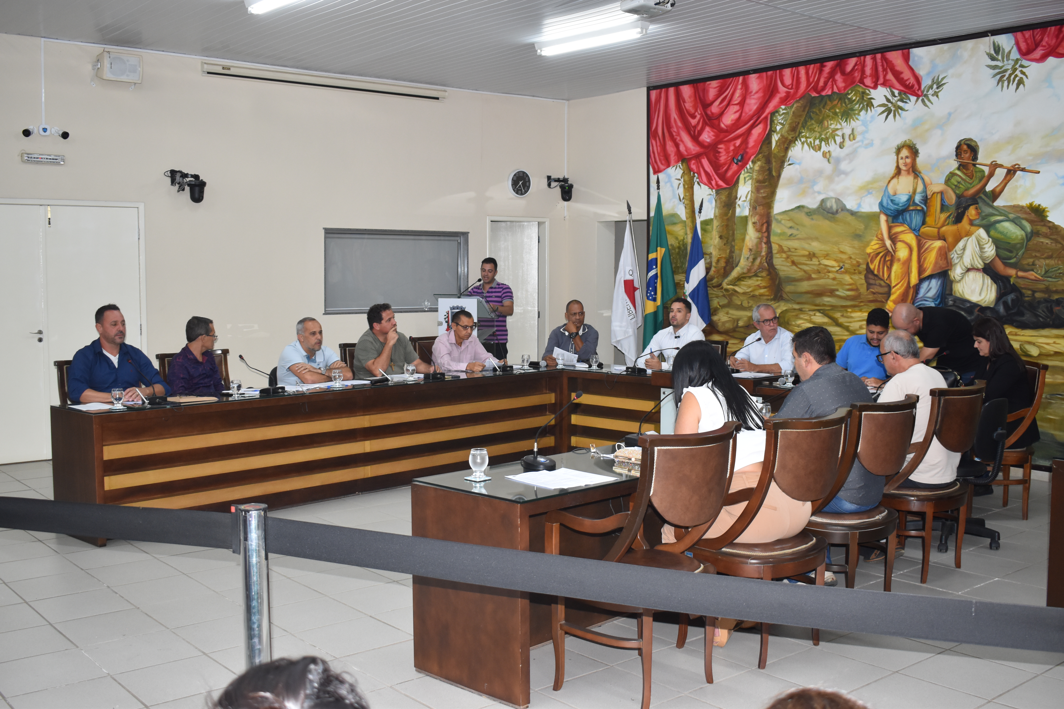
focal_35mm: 36
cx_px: 532
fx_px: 1064
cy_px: 354
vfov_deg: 36.9
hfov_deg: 53.1
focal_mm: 24
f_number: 4.5
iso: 800
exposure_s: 1/80
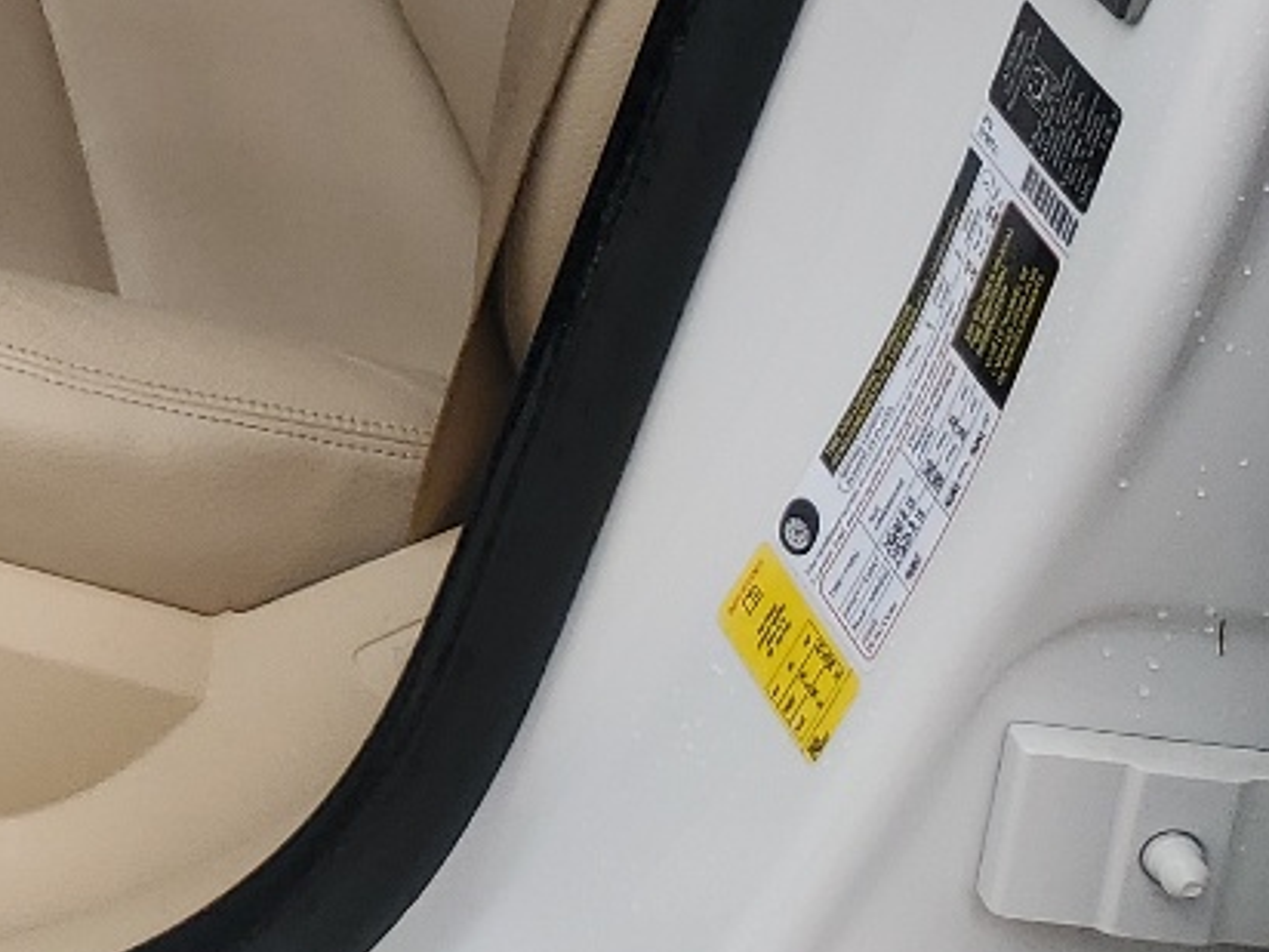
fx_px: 3703
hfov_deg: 17.4
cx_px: -675
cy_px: -752
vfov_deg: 13.2
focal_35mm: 101
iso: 50
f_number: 1.5
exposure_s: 1/556
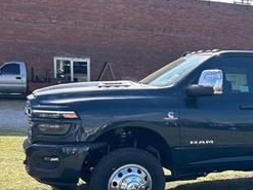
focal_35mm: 53
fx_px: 387
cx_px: 224
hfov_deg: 34.3
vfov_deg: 27.3
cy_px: 132
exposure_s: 1/1395
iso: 50
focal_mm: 5.7
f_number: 1.5
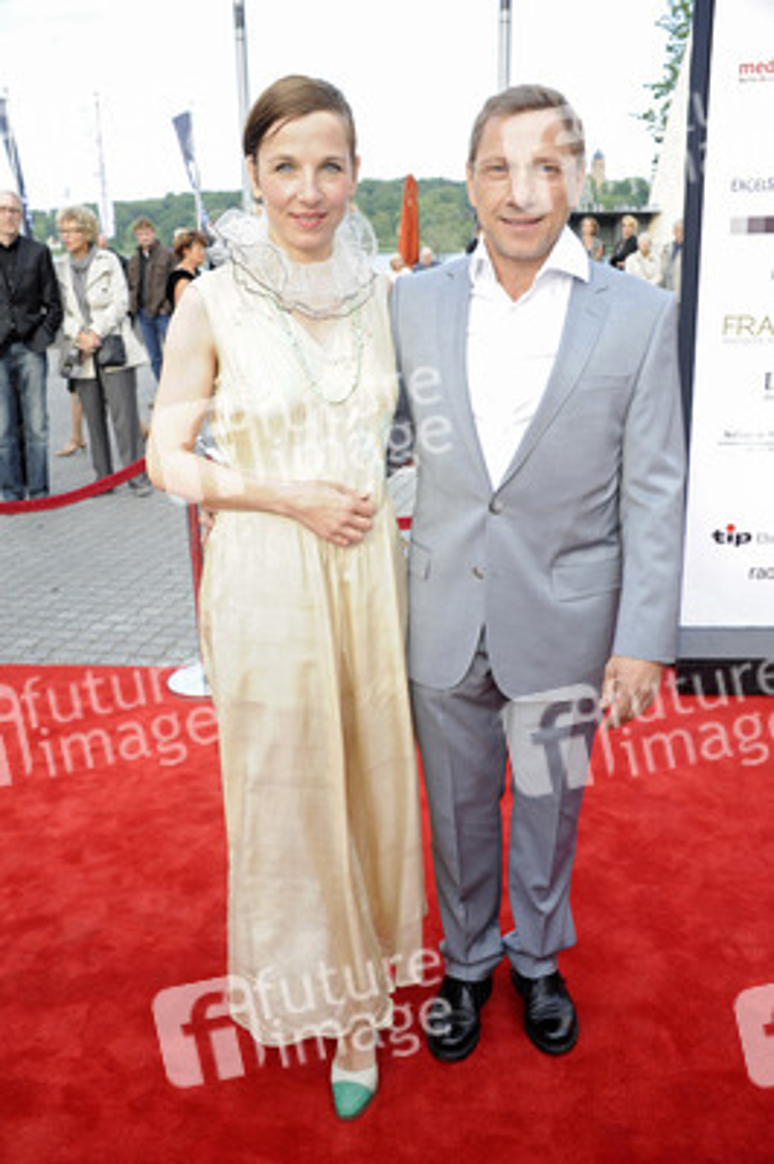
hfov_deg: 41.0
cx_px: 387
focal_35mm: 32
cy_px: 582
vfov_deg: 58.8
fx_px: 1034
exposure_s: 1/125
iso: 320
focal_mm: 32
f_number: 6.3
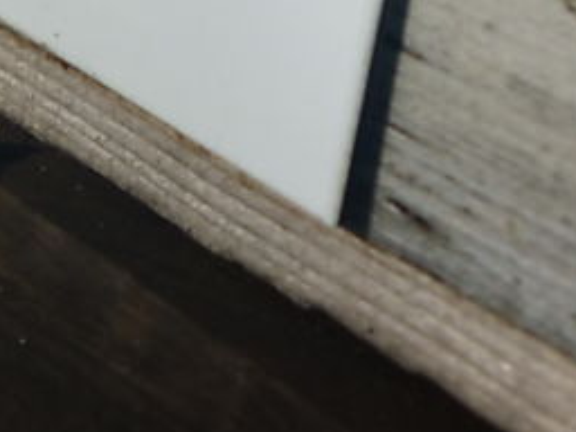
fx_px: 1714
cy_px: -155
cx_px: -148
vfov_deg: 13.7
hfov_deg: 18.0
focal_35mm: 103
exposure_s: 1/400
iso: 100
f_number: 8
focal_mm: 5.5
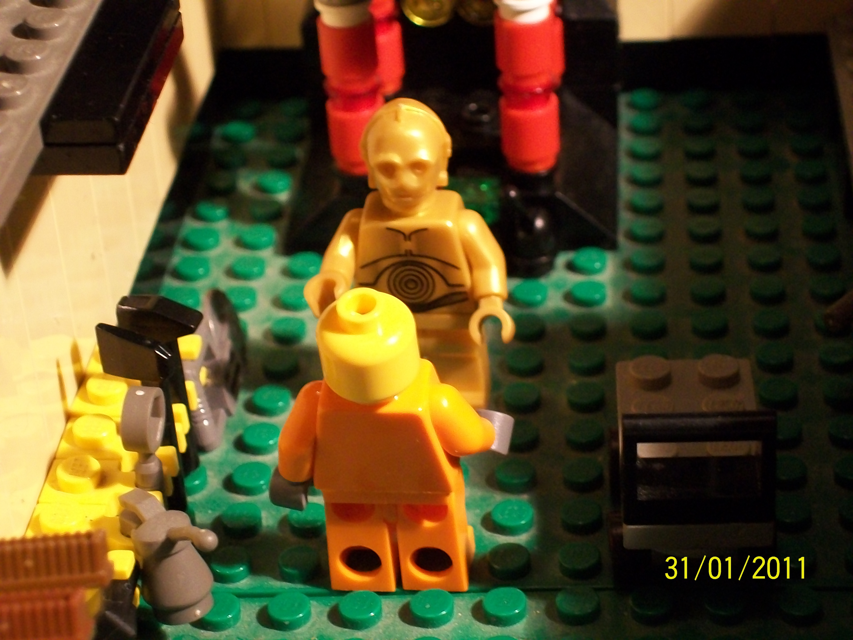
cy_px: 320
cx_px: 426
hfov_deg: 22.5
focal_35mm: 87
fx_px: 2144
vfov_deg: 17.0
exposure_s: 1/8
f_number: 4.3
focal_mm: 14.3
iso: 236
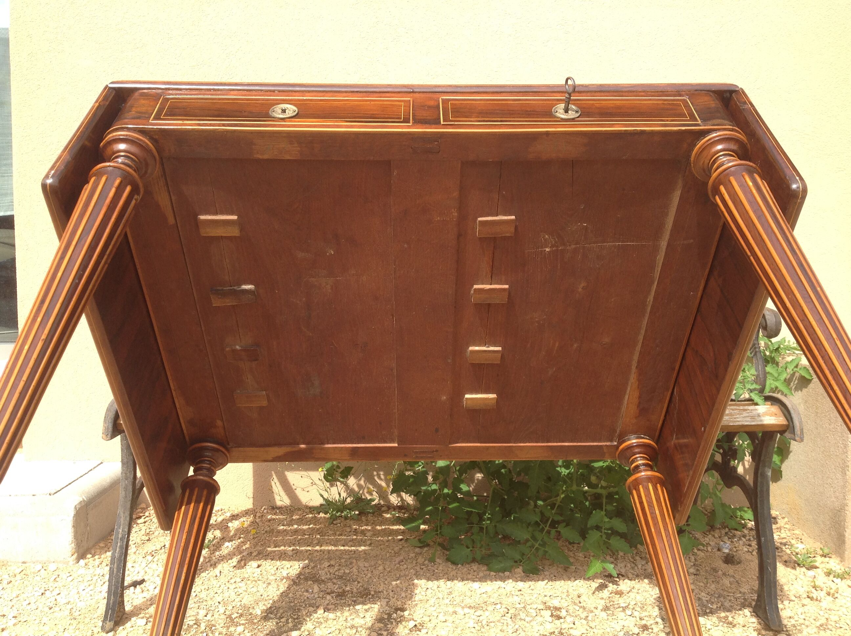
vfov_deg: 40.6
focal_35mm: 35
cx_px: 426
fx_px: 859
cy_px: 318
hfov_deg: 52.7
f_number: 2.4
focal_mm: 4.28
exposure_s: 1/796
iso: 50
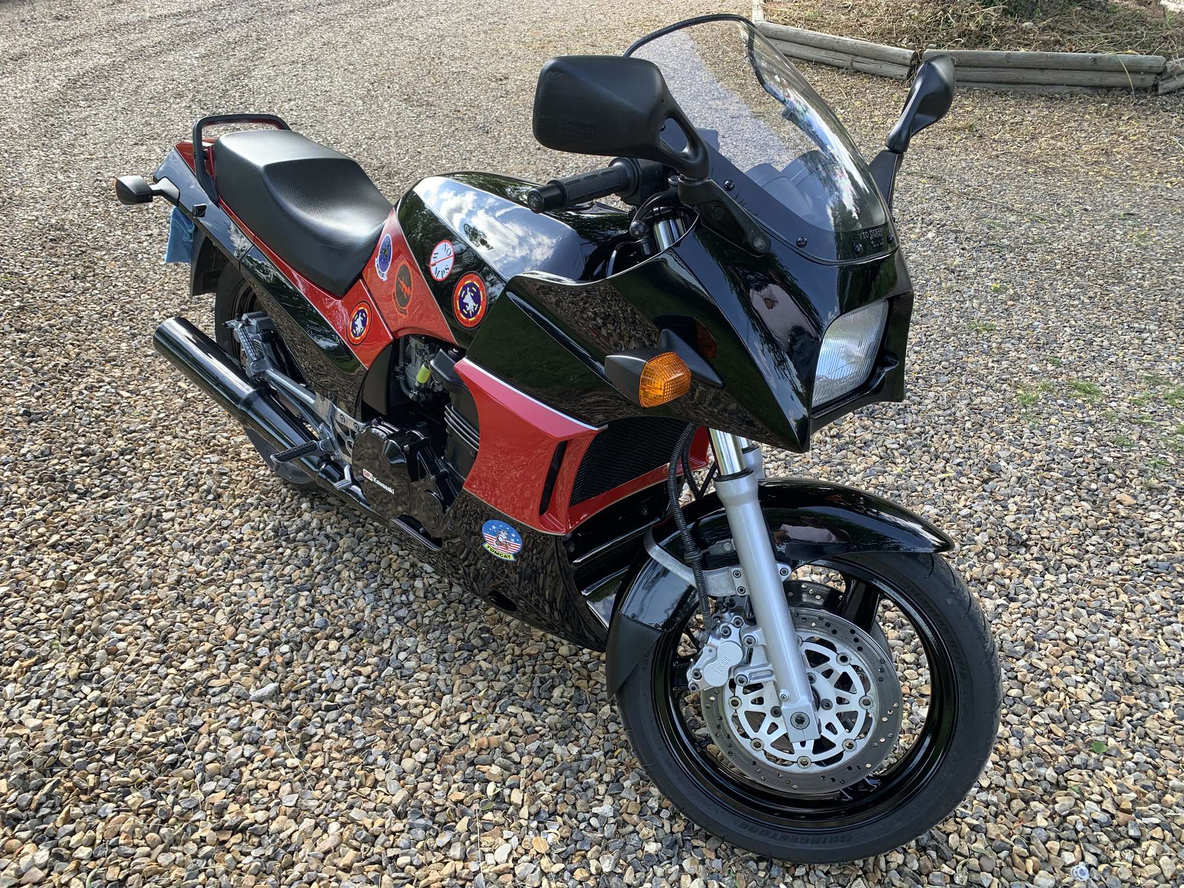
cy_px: 444
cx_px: 592
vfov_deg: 53.1
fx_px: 889
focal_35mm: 26
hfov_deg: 67.3
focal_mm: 4.25
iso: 25
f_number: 1.8
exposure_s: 1/171
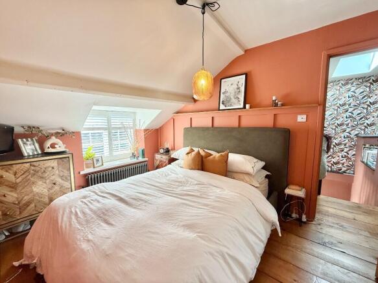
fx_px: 153
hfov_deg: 102.1
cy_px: 142
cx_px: 189
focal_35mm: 14
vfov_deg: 85.7
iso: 160
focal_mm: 2.22
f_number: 2.2
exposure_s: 1/99
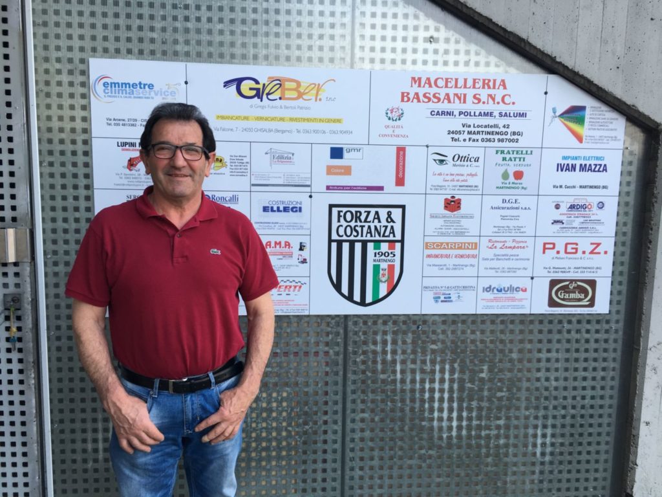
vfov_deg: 48.2
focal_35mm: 29
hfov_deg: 61.7
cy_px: 248
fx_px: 555
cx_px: 331
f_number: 2.2
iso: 32
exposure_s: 1/50
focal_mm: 4.15
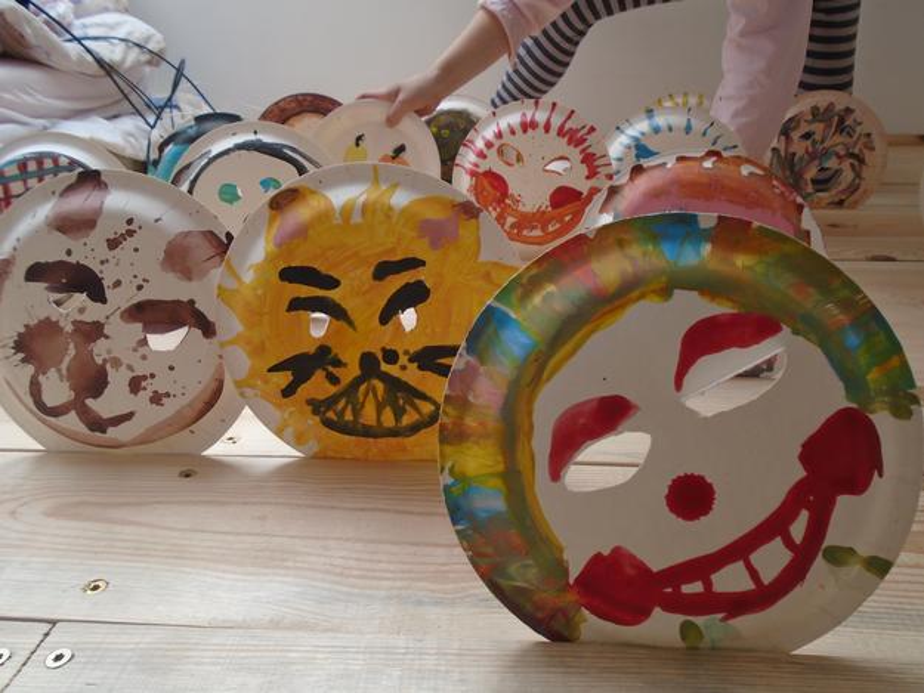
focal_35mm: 26
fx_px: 694
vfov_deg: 53.1
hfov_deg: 67.3
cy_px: 346
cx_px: 462
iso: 100
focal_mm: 4.6
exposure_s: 1/100
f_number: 3.2
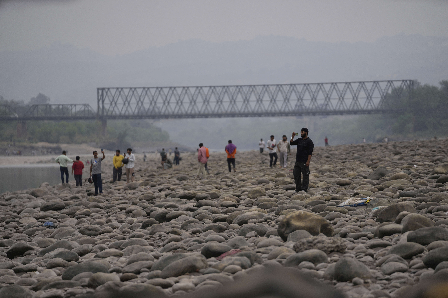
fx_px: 2489
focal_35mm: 200
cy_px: 149
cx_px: 224
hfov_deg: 10.3
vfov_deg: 6.9
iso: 200
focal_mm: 200
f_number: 2.8
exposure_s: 1/4000
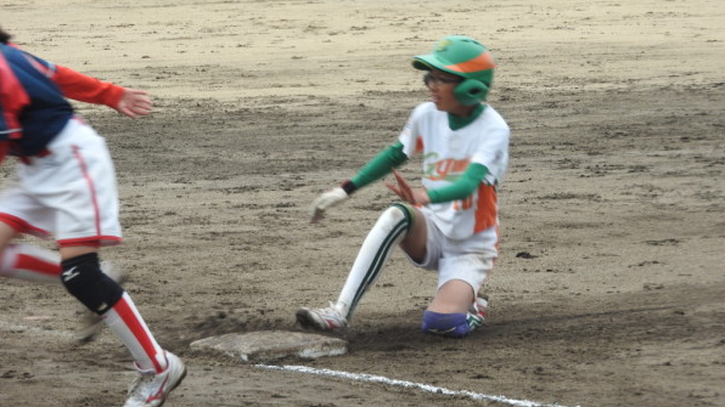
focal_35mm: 274
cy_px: 199
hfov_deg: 7.9
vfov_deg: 4.4
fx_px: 5266
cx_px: 362
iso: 100
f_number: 5.5
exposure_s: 1/125
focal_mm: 44.8
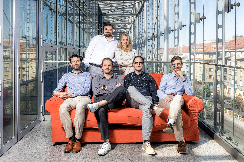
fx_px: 251
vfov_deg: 35.9
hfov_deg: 51.9
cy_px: 81
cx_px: 122
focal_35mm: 37
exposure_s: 1/200
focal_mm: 37
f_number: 6.3
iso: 80
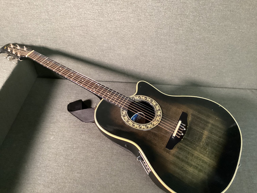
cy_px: 96
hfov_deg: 58.3
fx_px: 230
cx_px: 128
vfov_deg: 45.4
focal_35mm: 31
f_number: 2.4
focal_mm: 3.3
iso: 500
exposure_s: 1/30
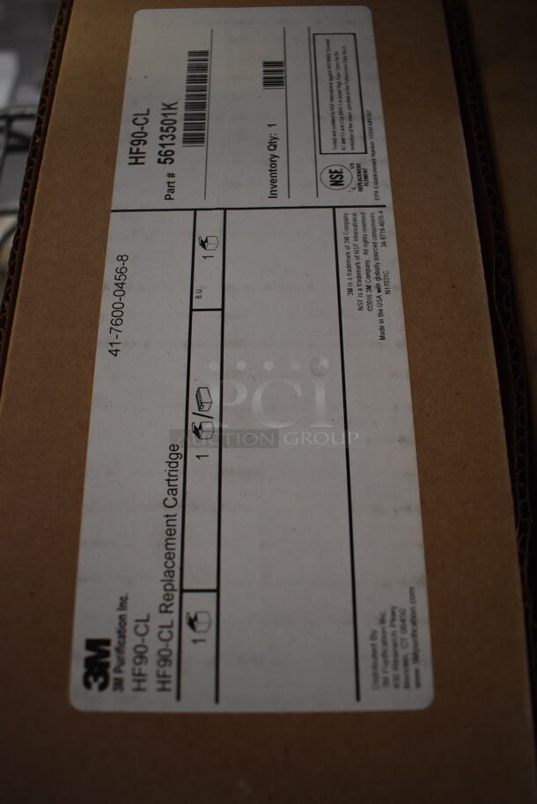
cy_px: 402
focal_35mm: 27
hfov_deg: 48.0
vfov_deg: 67.3
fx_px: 603
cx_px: 268
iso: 1400
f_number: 4
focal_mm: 18
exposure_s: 1/60
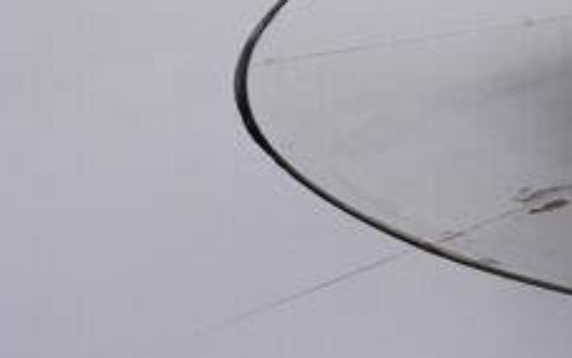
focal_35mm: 103
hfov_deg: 15.2
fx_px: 1611
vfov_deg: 11.7
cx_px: 1222
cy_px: -295
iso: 200
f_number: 5
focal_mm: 15
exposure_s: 1/80
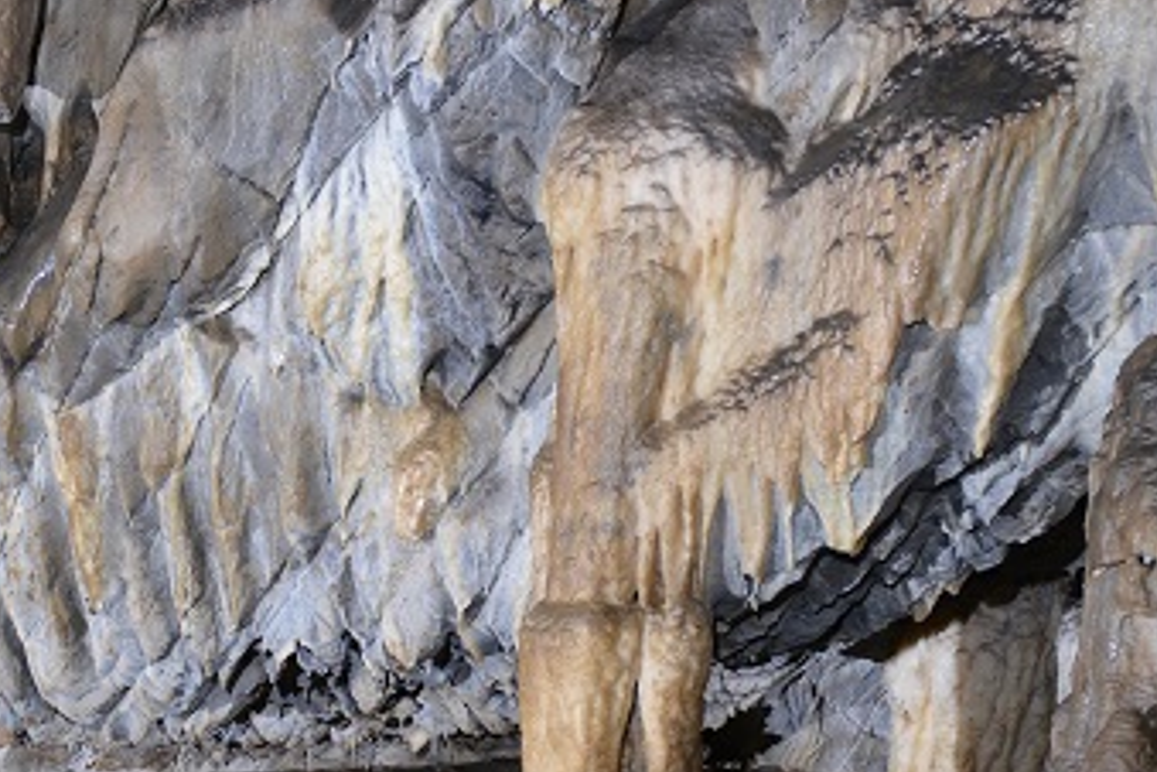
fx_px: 2732
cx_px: -471
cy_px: 1295
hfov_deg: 21.0
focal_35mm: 85
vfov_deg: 14.5
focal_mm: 24
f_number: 6.3
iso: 640
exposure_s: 2.5
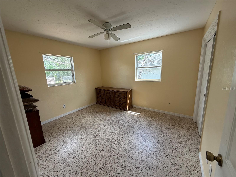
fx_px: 95
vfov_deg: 85.7
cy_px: 88
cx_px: 118
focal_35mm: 14
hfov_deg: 102.1
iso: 100
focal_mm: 2.22
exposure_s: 1/121
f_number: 2.2
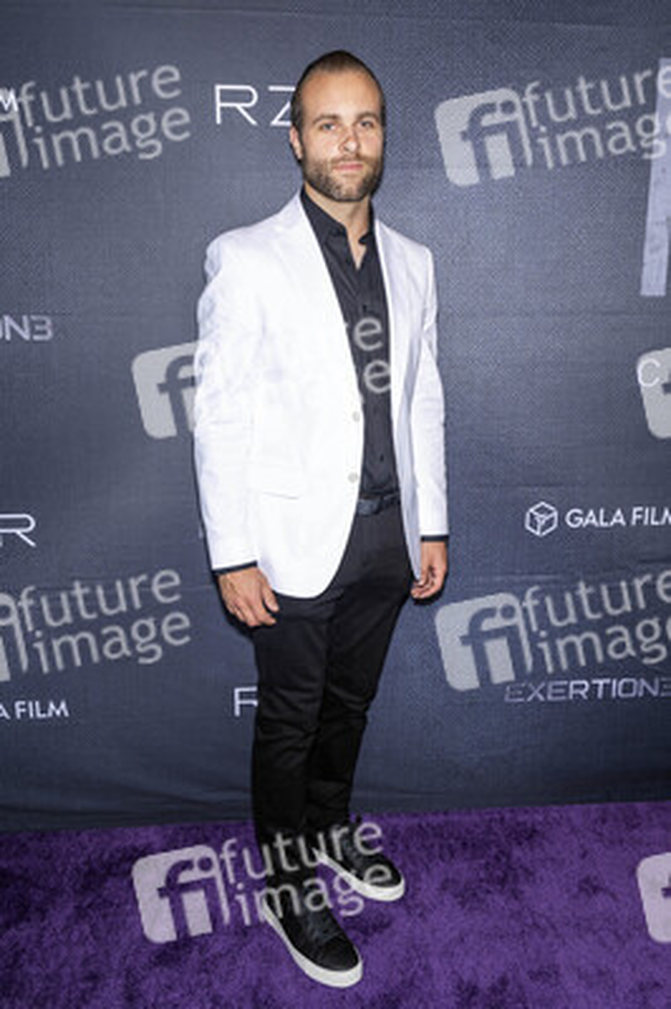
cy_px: 504
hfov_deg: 44.9
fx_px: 812
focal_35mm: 29
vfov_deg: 63.7
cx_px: 336
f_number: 5.6
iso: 800
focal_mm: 29
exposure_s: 1/200
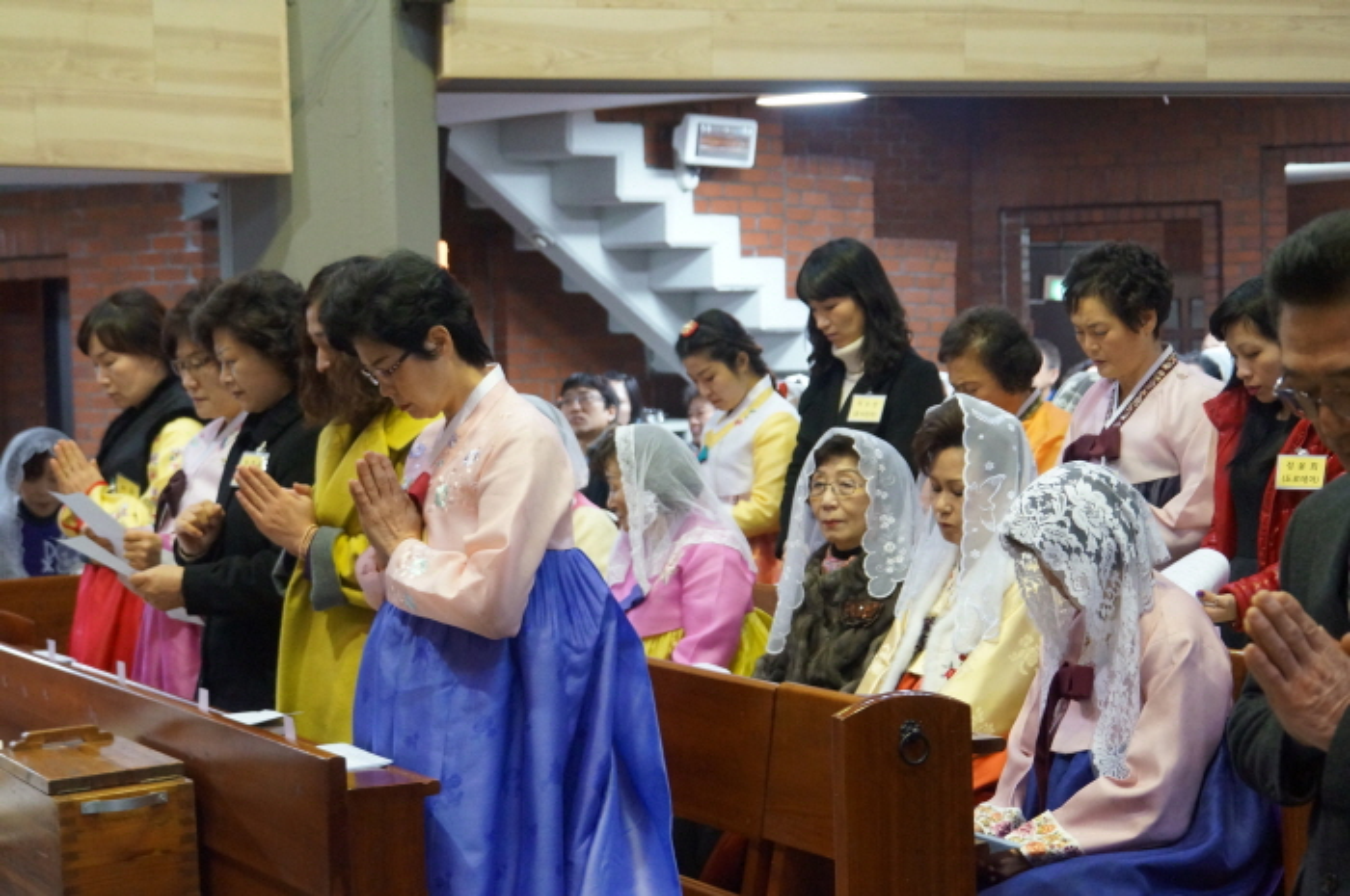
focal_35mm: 75
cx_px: 675
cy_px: 448
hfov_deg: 27.0
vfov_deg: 18.1
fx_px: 2809
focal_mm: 50
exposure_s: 1/50
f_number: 5
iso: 3200
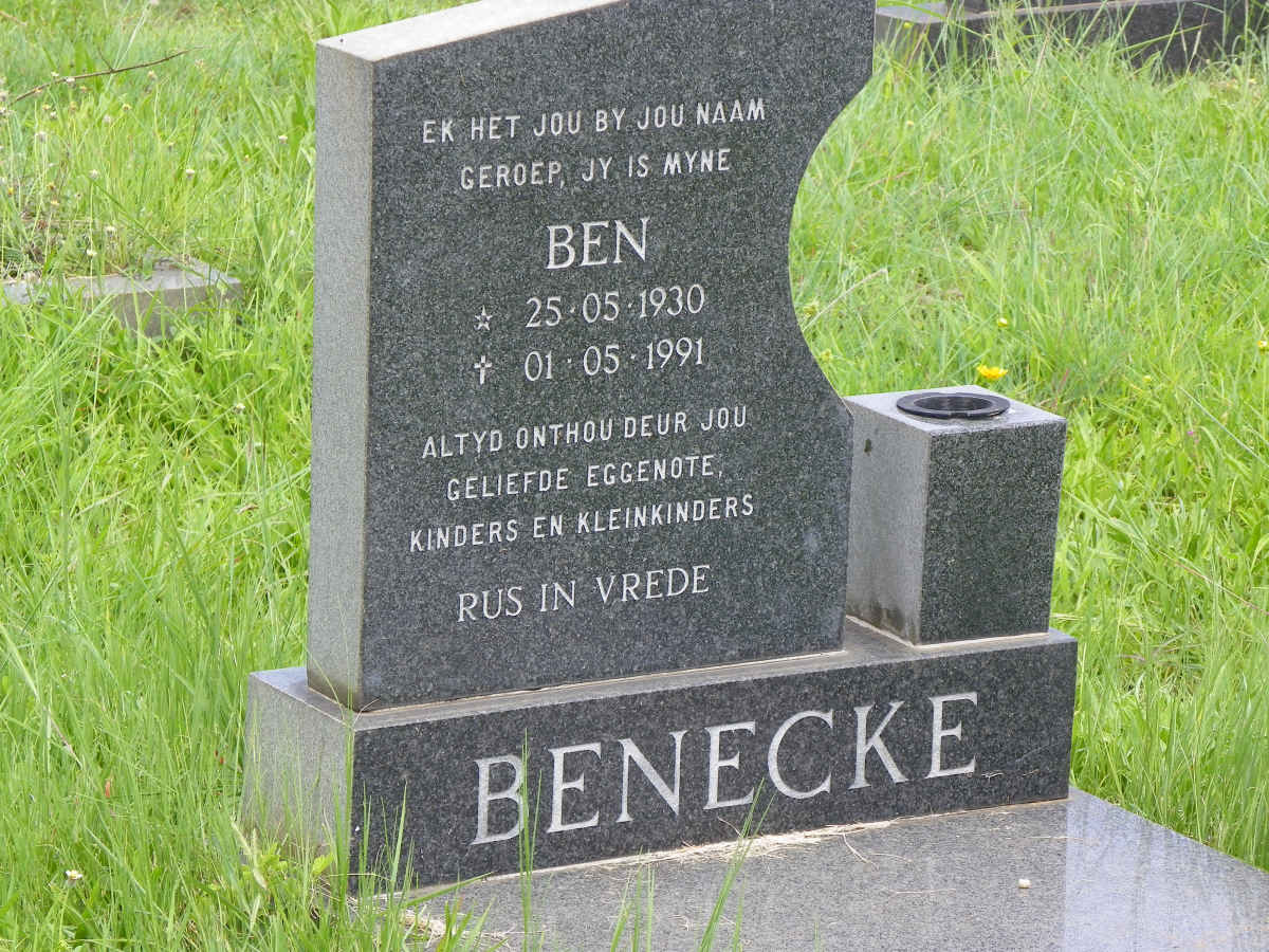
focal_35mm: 162
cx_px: 634
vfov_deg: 9.2
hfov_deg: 12.2
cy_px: 476
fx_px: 5939
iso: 64
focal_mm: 28.8
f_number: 4.5
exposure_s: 1/100
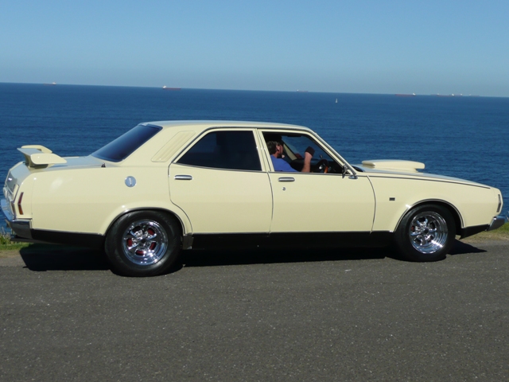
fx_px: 912
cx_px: 254
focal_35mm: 62
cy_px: 191
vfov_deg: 23.7
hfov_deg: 31.2
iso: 100
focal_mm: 10.2
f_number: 4.5
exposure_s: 1/1300
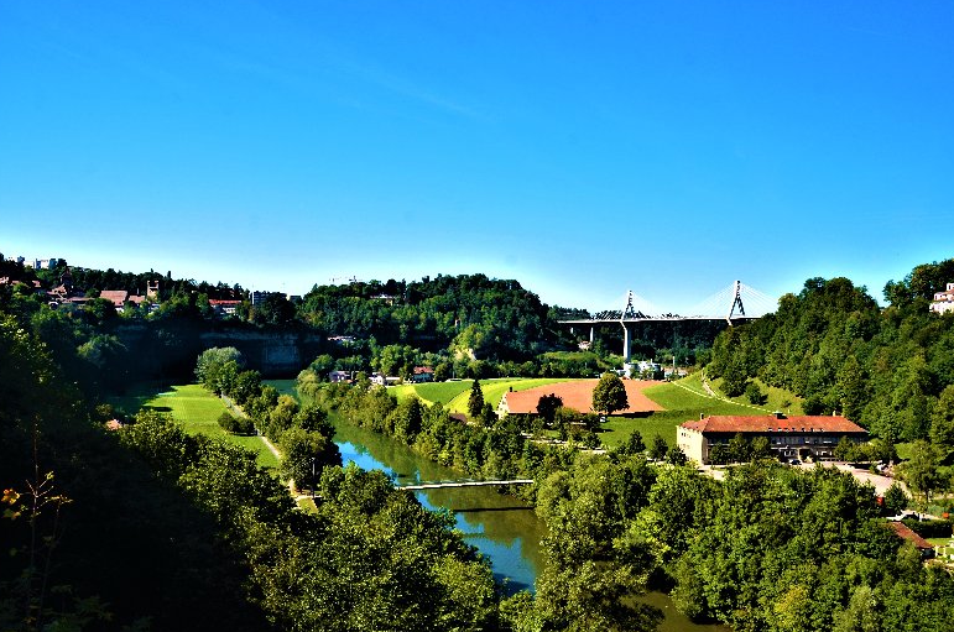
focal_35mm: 28
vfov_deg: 46.2
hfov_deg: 65.6
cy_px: 312
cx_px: 476
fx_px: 741
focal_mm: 18
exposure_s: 1/200
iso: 320
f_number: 10
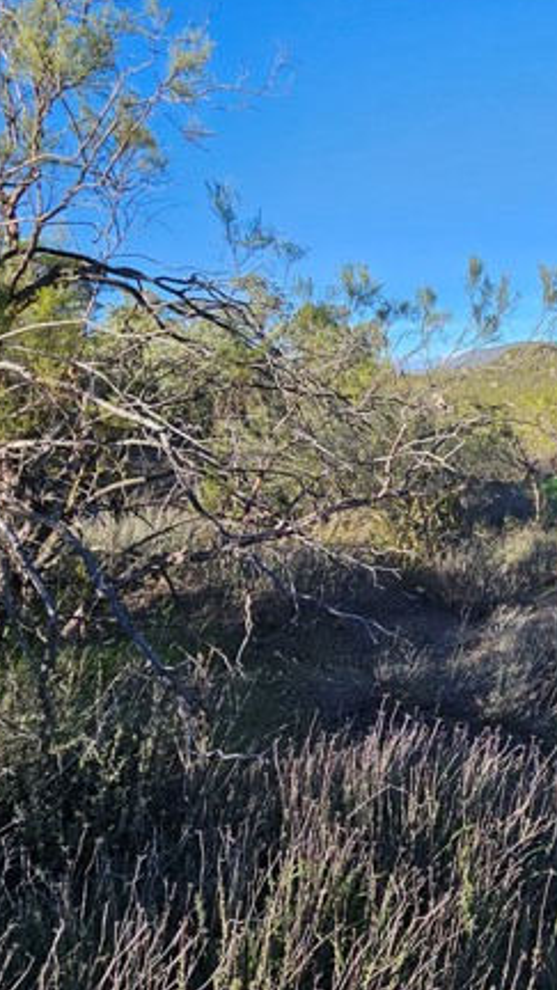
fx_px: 551
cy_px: 516
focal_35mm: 21
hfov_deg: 43.4
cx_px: 591
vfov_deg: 83.8
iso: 50
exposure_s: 1/924
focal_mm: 2.2
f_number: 2.2
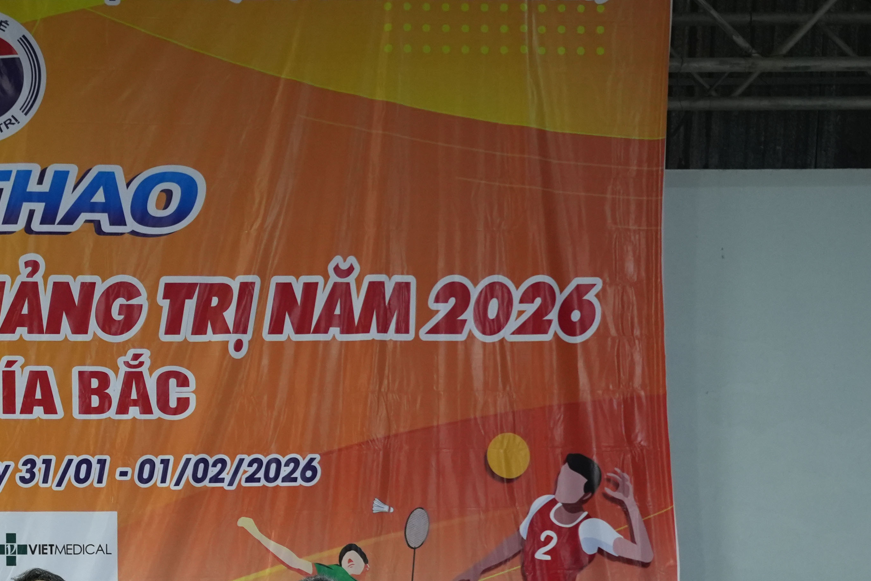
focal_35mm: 96
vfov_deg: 13.9
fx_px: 2323
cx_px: 25
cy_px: 656
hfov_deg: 20.6
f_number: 3.2
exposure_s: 1/160
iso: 1600
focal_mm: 37.4
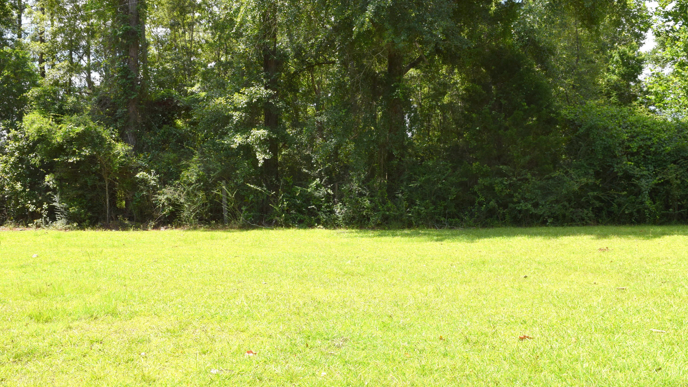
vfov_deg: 33.7
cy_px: 185
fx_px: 639
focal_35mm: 35
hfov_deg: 56.6
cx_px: 346
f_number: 11
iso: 100
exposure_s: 1/200
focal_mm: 22
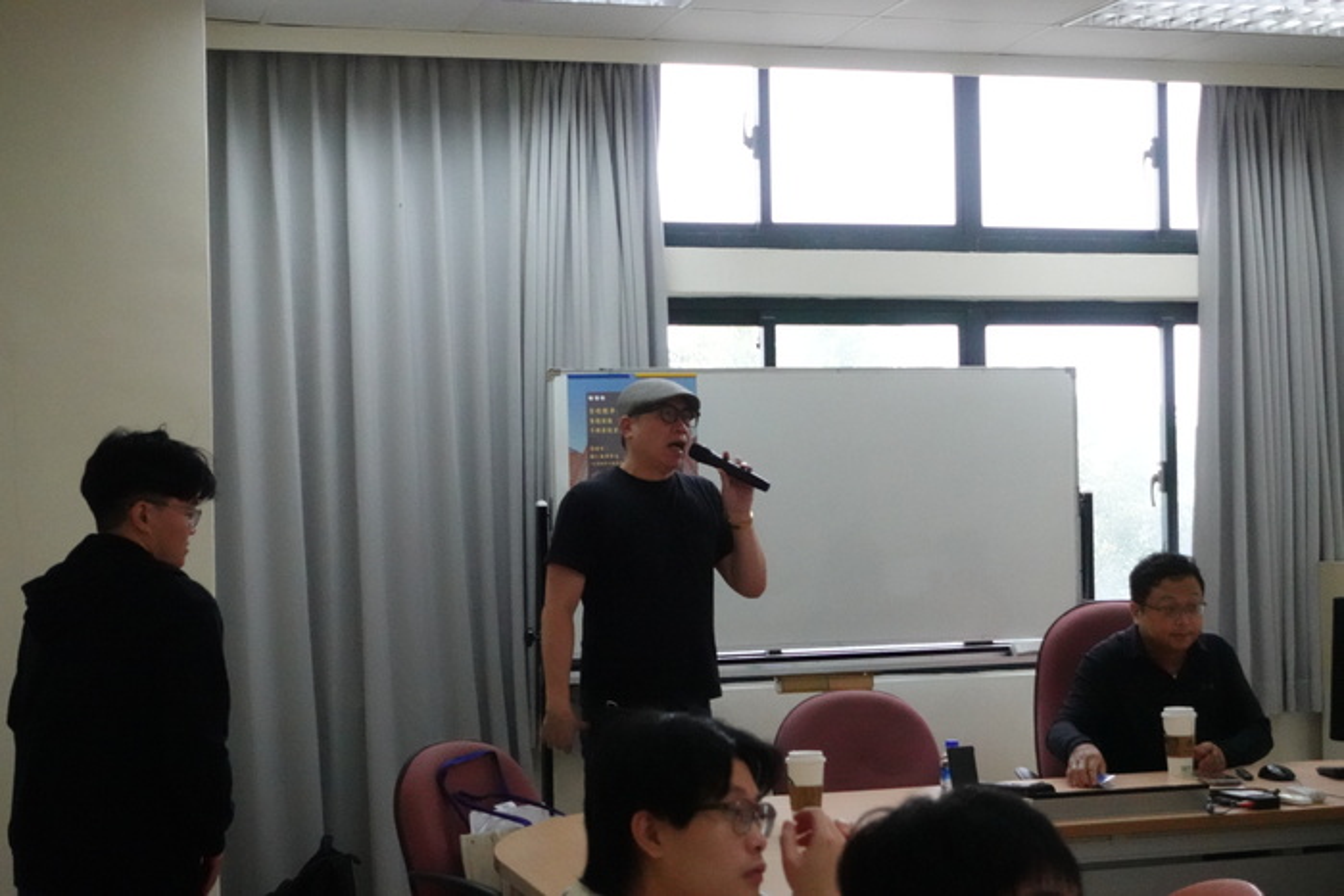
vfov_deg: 23.0
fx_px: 2203
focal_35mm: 59
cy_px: 448
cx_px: 672
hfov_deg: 33.9
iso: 5000
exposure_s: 1/160
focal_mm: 22.01
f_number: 4
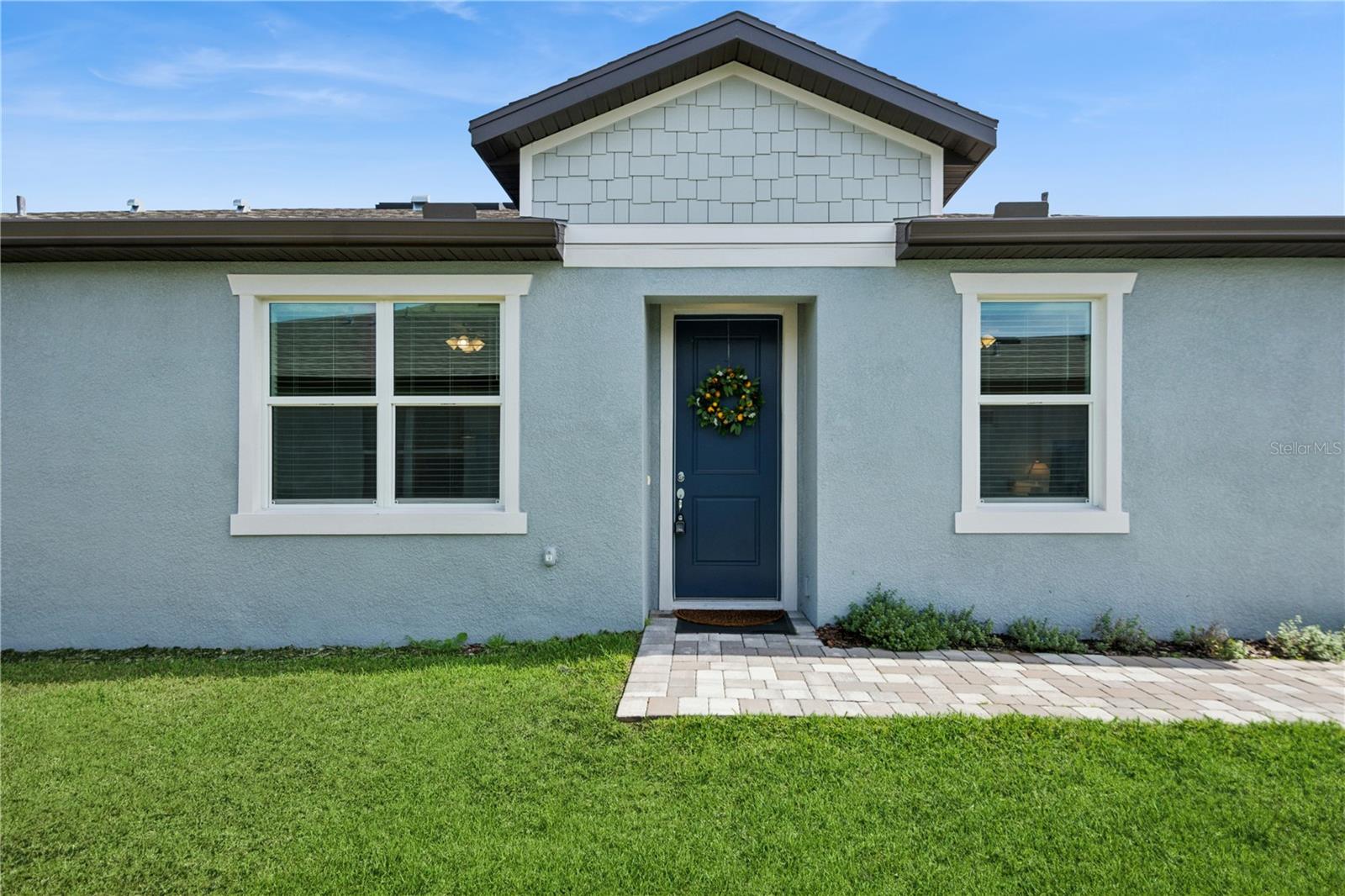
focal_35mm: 18
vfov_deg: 67.4
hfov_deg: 90.0
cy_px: 448
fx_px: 672
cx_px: 672
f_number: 8
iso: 200
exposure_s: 1/400
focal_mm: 12
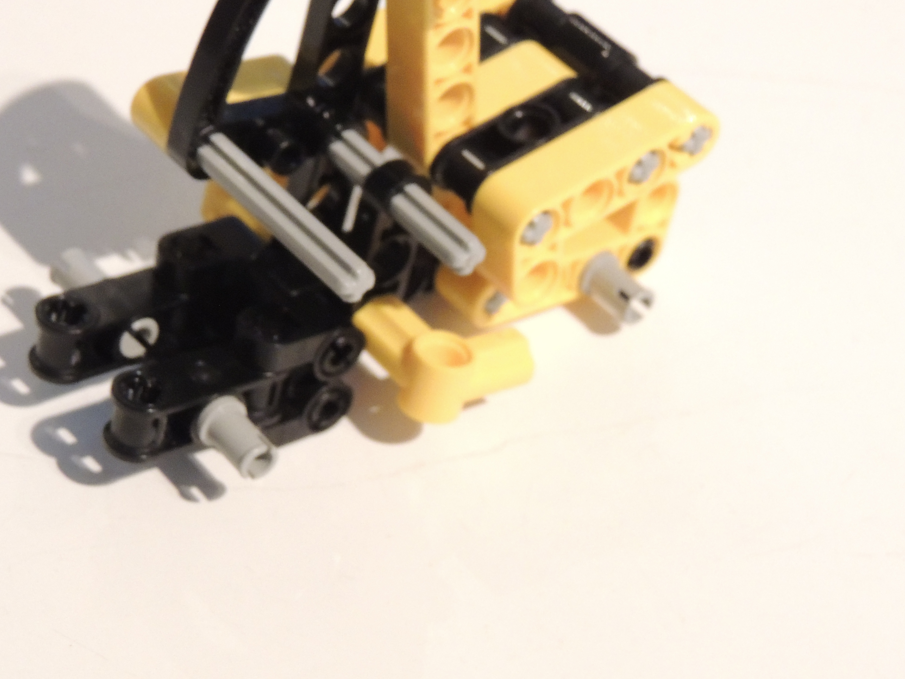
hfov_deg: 18.5
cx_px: 393
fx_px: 2771
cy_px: 235
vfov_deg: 13.9
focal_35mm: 106
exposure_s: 1/13
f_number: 3.9
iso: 800
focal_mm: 12.4
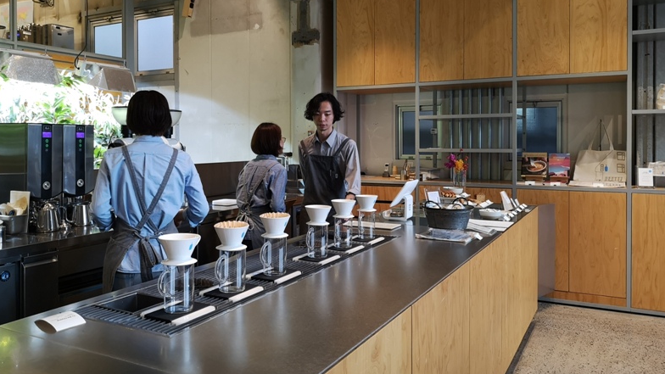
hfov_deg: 64.3
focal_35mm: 30
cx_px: 332
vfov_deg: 38.8
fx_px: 529
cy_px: 148
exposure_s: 1/100
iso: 200
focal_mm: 3.95
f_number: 1.8
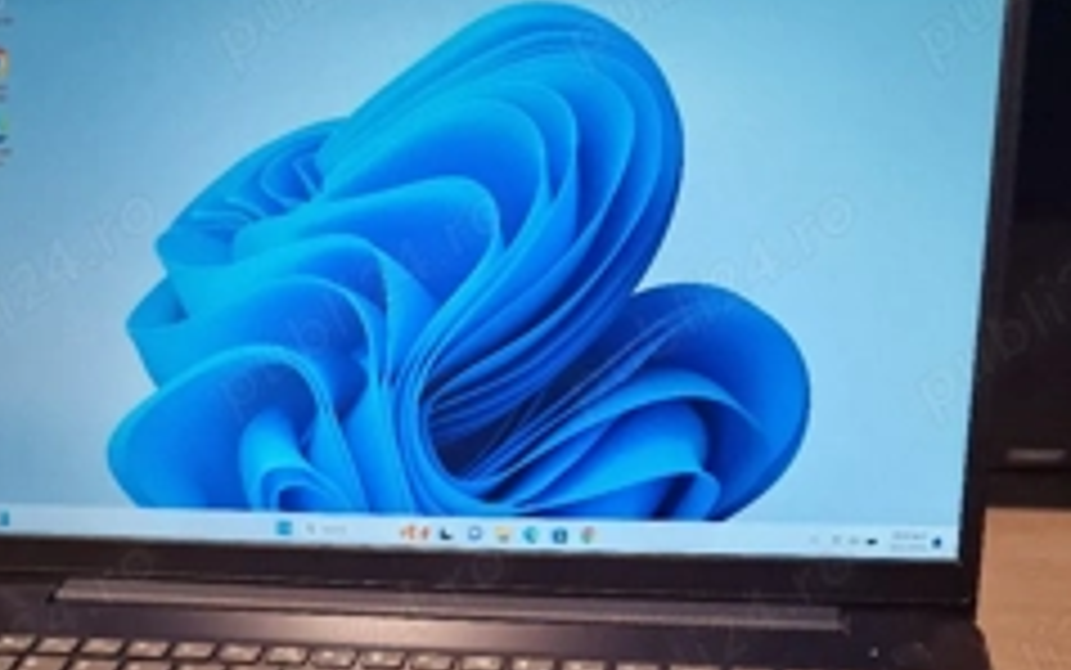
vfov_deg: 28.8
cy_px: 706
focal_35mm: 41
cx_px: 450
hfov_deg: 48.0
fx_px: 1197
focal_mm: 6.4
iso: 500
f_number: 1.8
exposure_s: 1/100
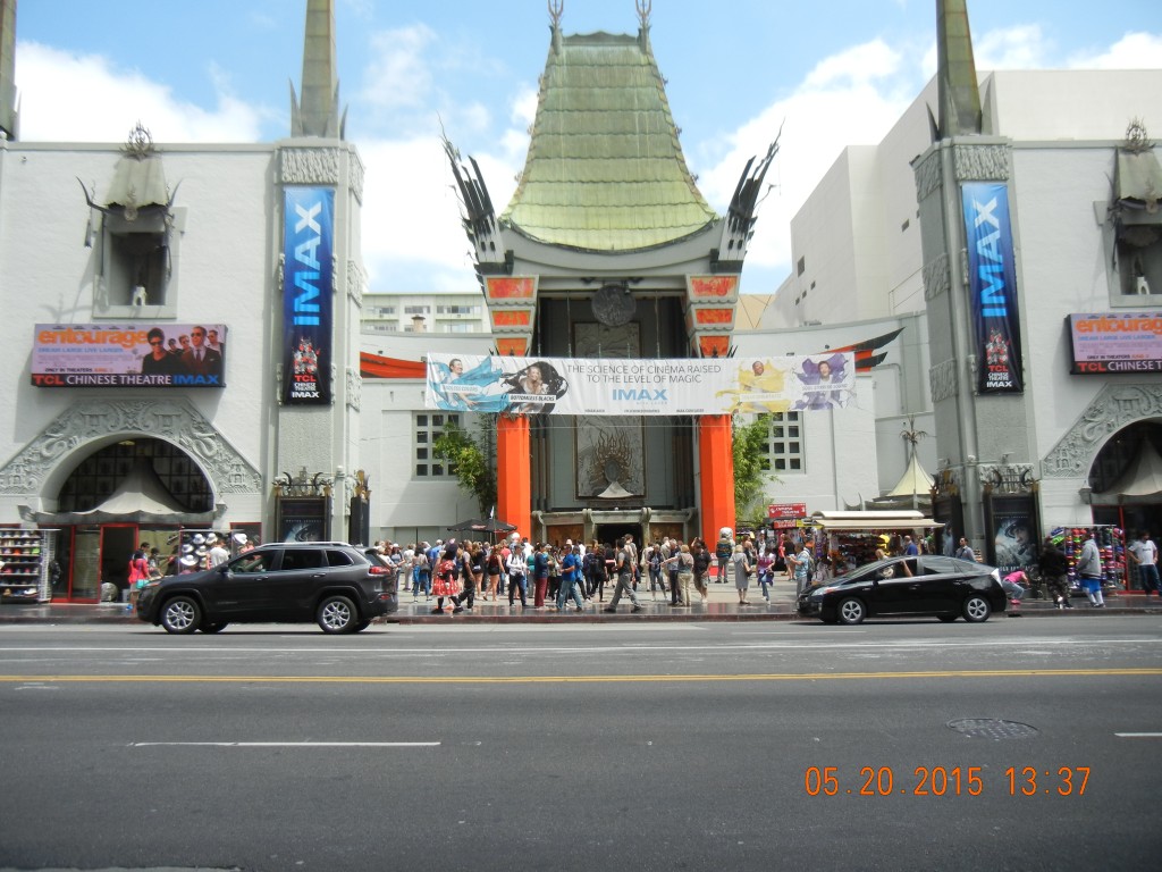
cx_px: 581
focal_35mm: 30
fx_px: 1007
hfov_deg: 60.0
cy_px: 436
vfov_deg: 46.8
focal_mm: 5.4
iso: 160
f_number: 3.5
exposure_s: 1/810
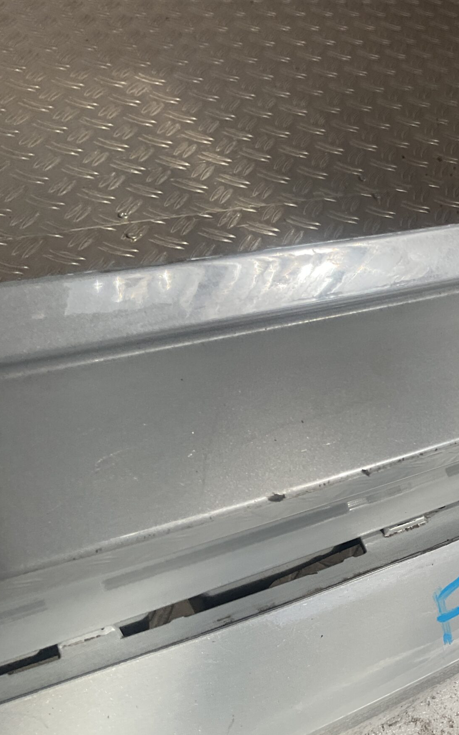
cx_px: 527
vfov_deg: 44.4
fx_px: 901
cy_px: 369
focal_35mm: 45
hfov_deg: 26.0
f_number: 1.8
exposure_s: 1/1121
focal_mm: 3
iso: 16
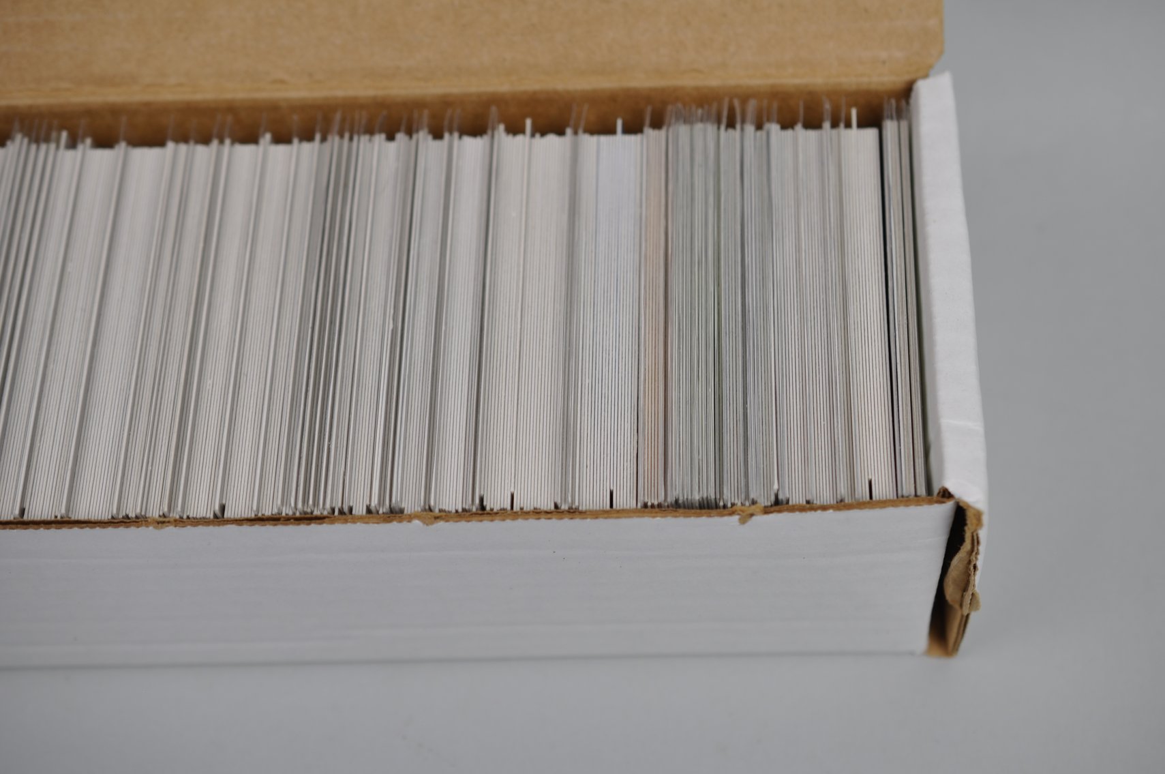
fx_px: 1939
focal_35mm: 60
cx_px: 582
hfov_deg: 33.4
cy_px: 387
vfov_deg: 22.6
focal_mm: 40
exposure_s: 1/80
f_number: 4.5
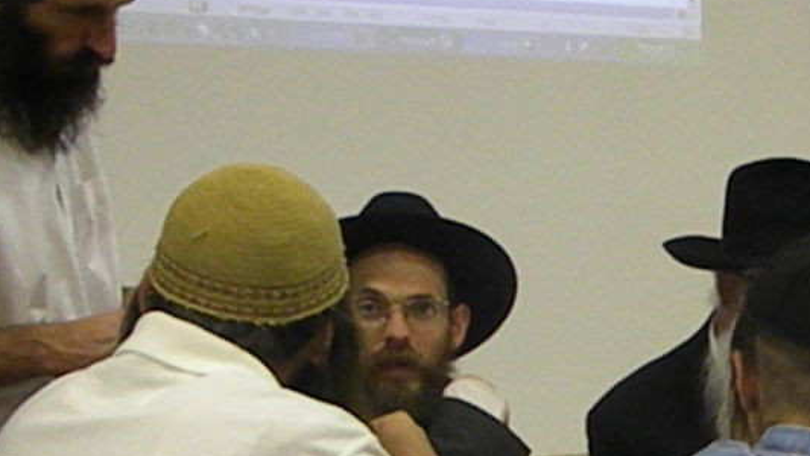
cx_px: 815
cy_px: 362
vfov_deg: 11.7
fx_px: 2213
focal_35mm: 103
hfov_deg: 20.1
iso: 720
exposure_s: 1/162
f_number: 3.7
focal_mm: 6.4
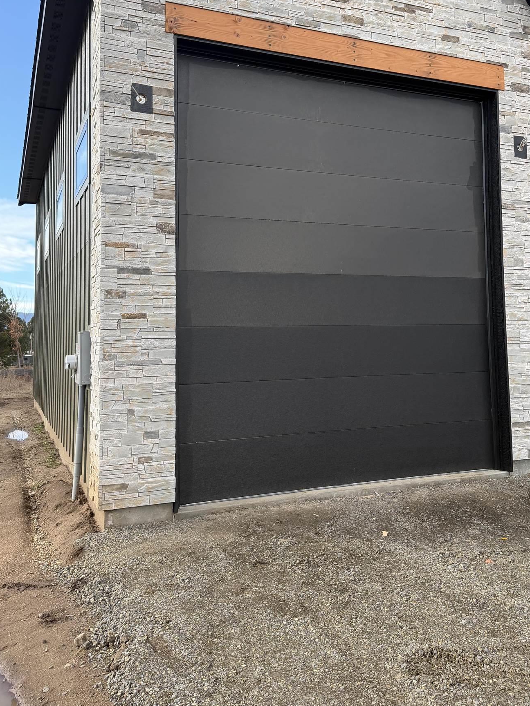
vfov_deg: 56.4
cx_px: 299
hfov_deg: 44.1
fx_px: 653
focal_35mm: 32
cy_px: 284
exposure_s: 1/1493
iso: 100
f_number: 1.78
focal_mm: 6.76
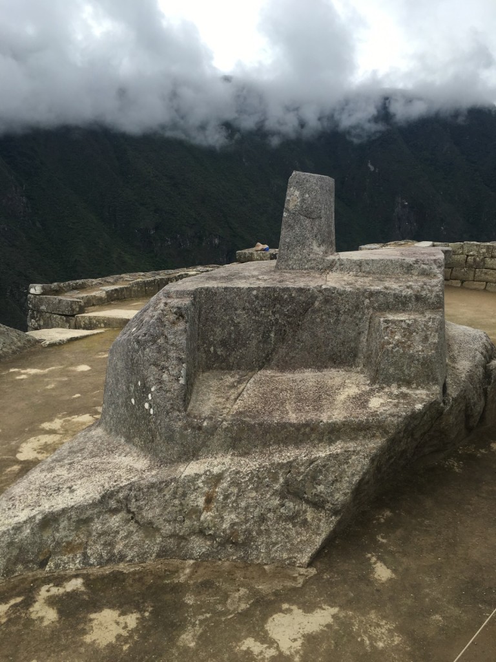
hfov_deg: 48.2
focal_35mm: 29
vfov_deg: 61.7
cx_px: 248
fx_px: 554
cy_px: 331
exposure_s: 1/1054
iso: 25
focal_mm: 4.15
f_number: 2.2
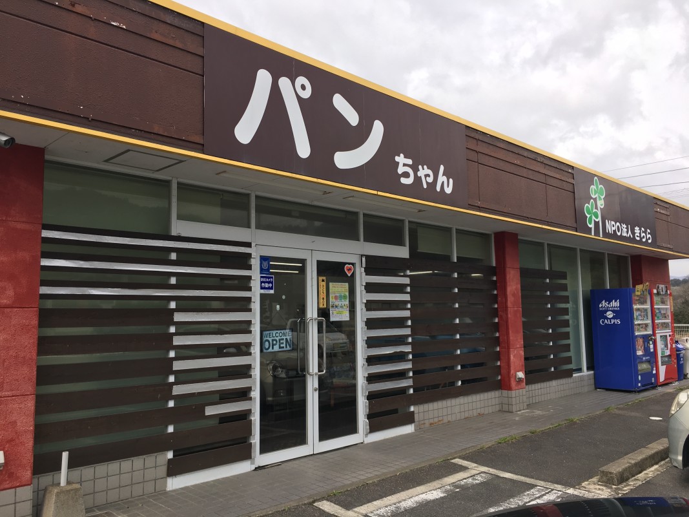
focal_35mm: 29
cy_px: 258
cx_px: 344
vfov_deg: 48.2
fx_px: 577
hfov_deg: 61.7
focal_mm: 4.15
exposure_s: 1/434
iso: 25
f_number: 2.2
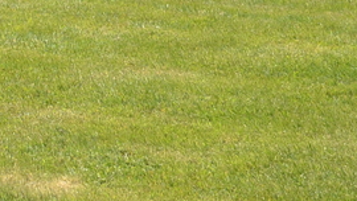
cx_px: -140
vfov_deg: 7.6
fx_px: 1411
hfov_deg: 13.7
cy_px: -265
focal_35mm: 149
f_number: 3.8
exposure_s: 1/400
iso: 100
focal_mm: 20
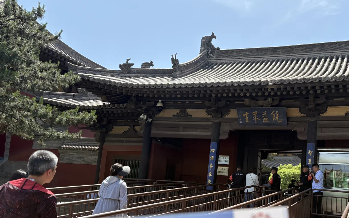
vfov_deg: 33.0
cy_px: 162
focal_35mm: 38
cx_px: 237
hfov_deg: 50.5
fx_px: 362
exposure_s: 1/1901
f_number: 1.6
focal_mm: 5.96
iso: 64
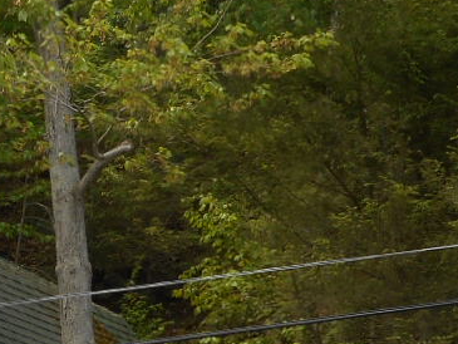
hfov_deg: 10.0
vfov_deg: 7.6
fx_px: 2554
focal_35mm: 193
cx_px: -196
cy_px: 423
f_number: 4.7
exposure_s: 1/80
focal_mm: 7.9
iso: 80
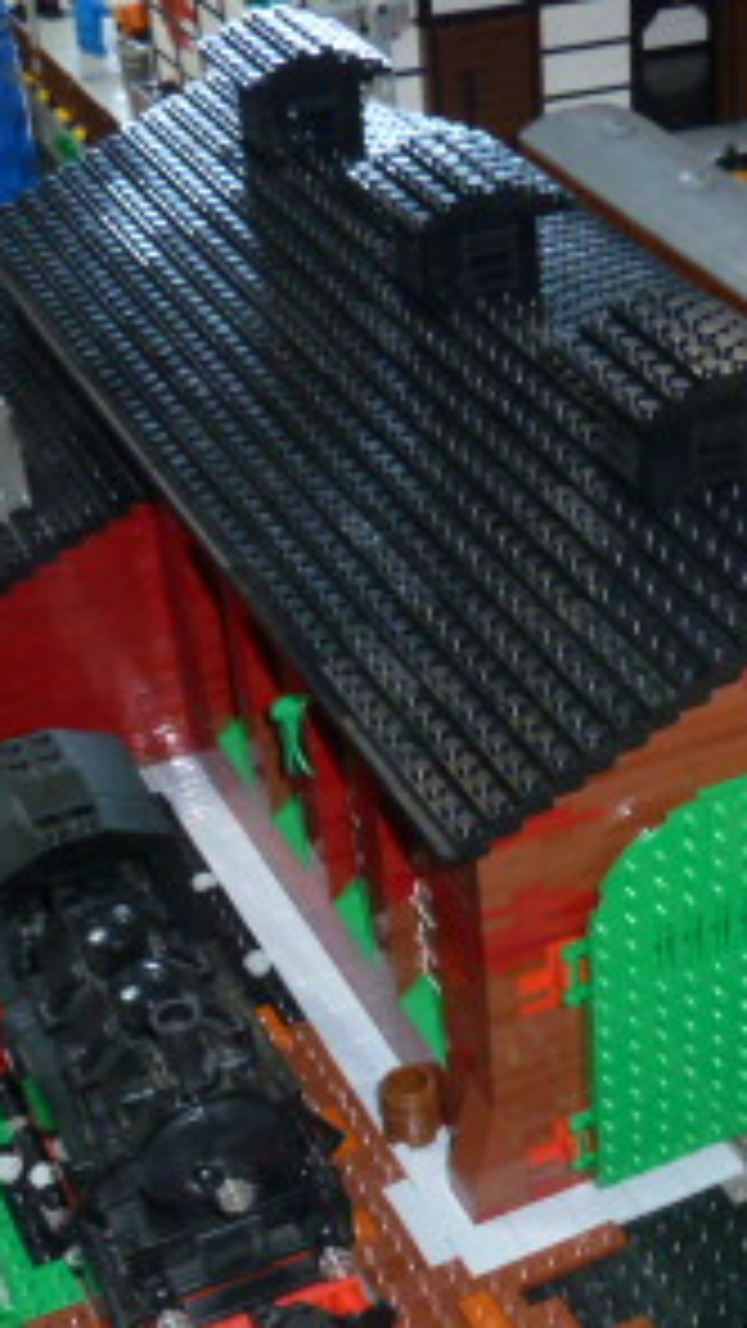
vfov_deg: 34.6
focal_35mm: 59
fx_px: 2077
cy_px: 1013
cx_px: 752
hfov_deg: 19.8
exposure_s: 1/30
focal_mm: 4.1
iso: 200
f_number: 3.3
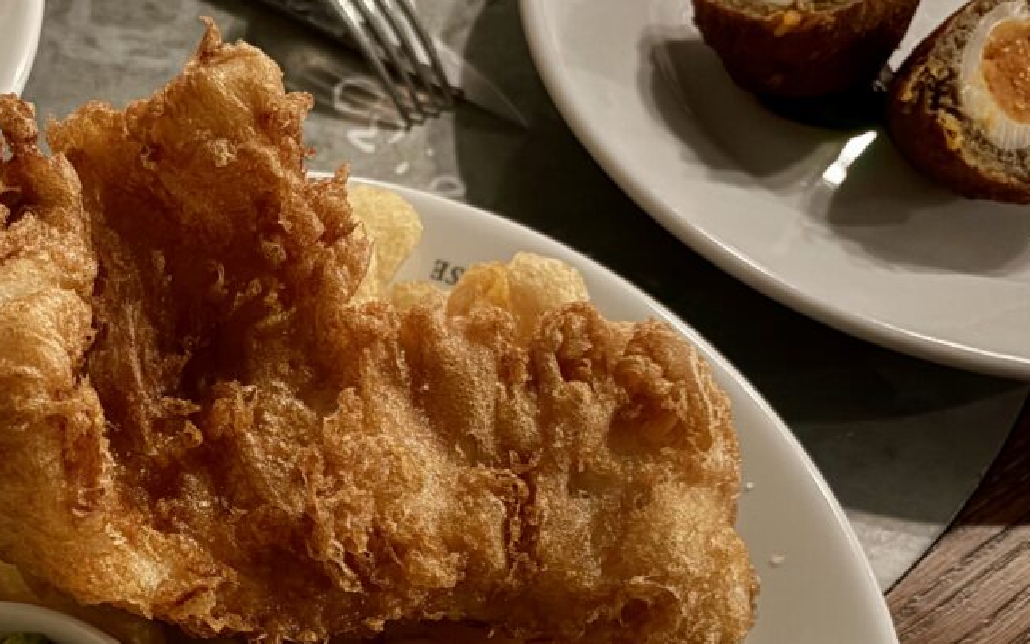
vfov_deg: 24.7
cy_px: 553
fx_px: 1432
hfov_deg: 37.8
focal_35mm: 51
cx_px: 176
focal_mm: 5.96
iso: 640
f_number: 1.6
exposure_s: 1/11
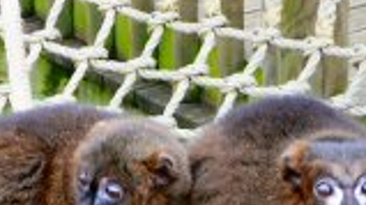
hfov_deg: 5.3
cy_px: 316
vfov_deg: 3.0
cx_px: 76
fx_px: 3936
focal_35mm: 406
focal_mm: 22
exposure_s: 1/25
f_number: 4
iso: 200
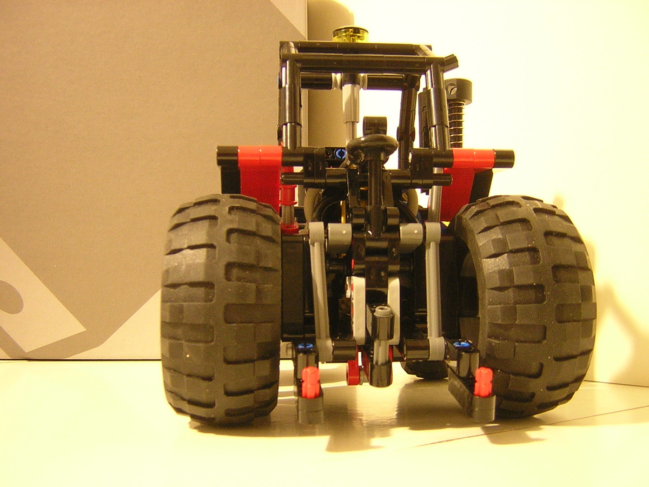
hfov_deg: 51.4
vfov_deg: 39.7
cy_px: 244
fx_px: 675
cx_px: 324
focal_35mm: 36
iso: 400
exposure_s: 1/1.4
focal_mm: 4.7
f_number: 2.6
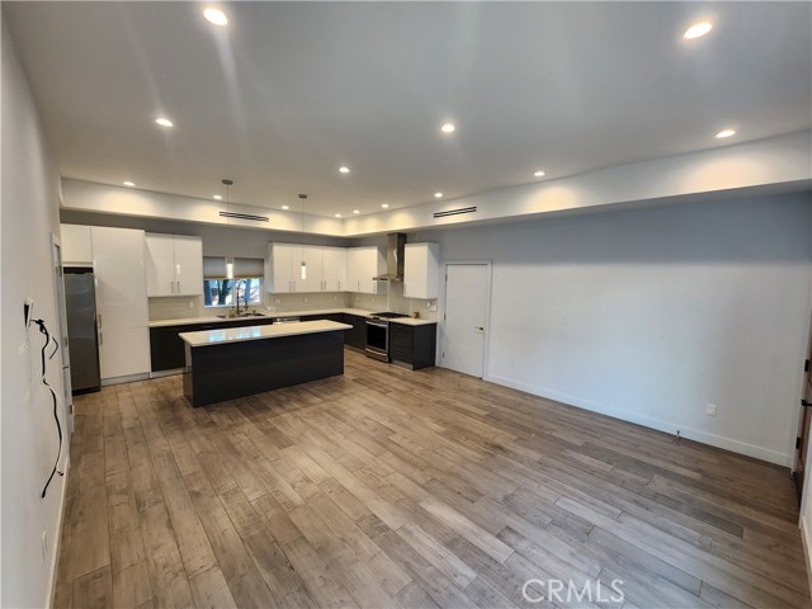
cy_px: 304
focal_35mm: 13
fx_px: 305
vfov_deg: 89.9
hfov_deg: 106.2
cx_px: 406
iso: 200
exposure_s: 1/60
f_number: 2.2
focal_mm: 2.2
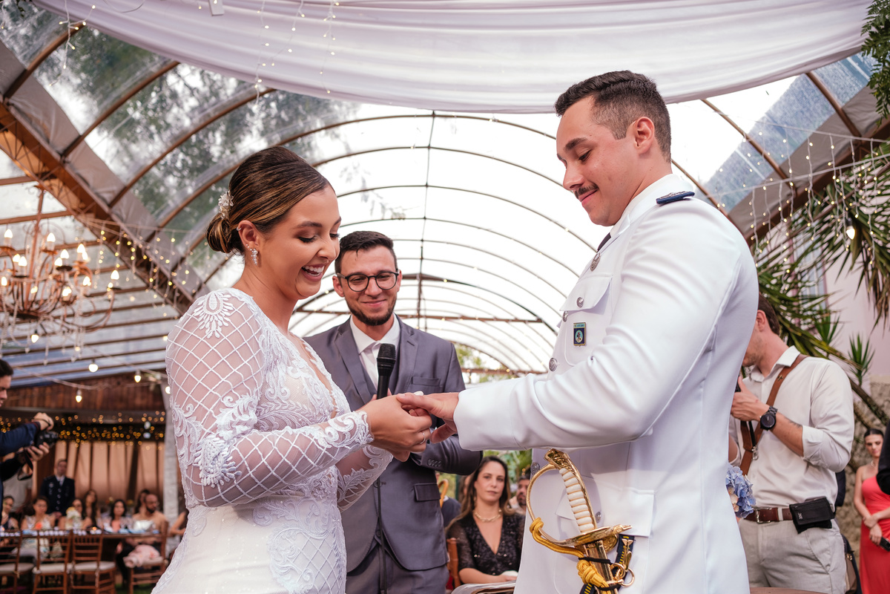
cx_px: 445
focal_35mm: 35
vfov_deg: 37.9
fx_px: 865
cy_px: 297
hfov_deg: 54.4
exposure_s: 1/100
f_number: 3.2
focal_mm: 23
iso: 100
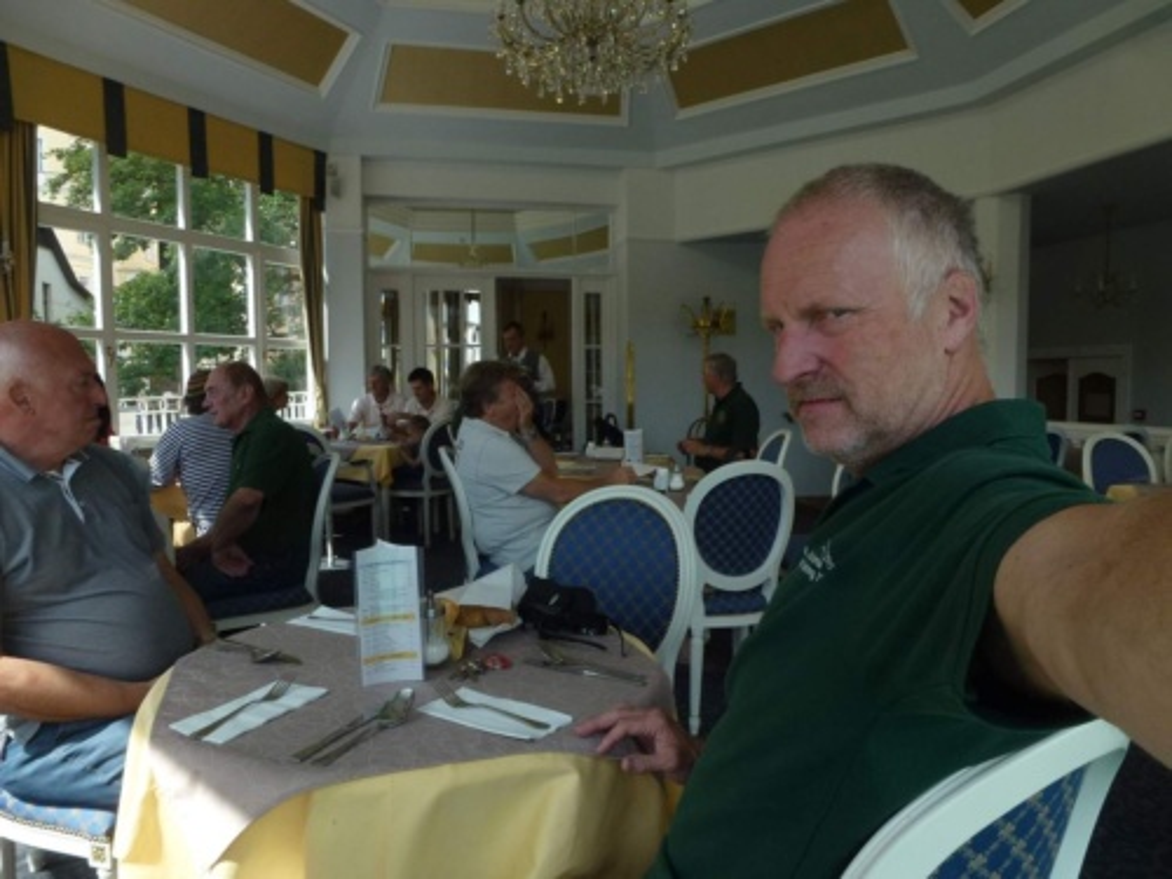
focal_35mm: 24
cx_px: 586
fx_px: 813
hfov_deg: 71.6
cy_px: 440
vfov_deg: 56.8
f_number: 4
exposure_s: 1/160
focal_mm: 4.3
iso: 100
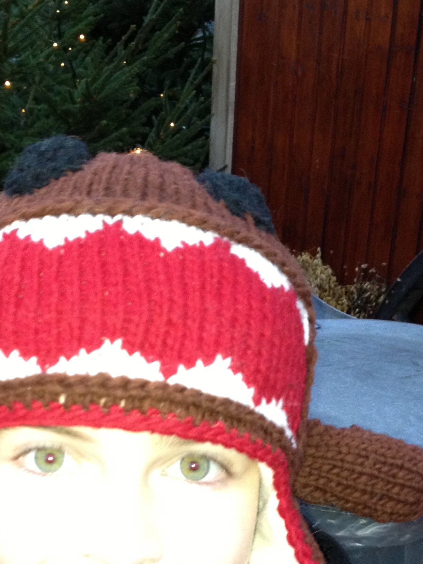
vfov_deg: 27.3
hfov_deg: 21.2
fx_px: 1124
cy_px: 491
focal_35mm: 69
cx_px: 129
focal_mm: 4.28
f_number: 2.4
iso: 160
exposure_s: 1/20
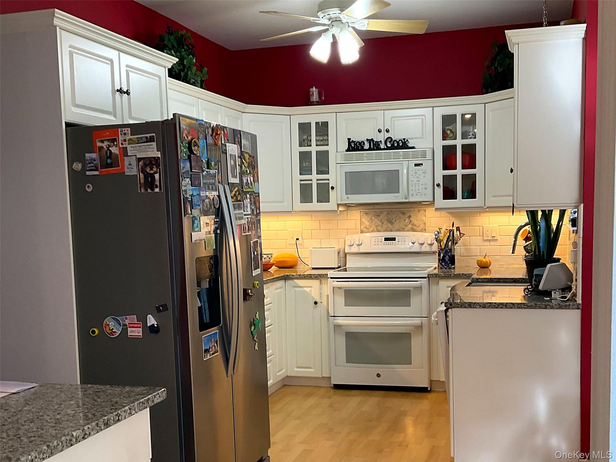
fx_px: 516
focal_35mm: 29
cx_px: 308
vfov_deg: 48.2
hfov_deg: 61.7
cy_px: 231
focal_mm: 3
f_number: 1.8
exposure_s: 1/60
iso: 50
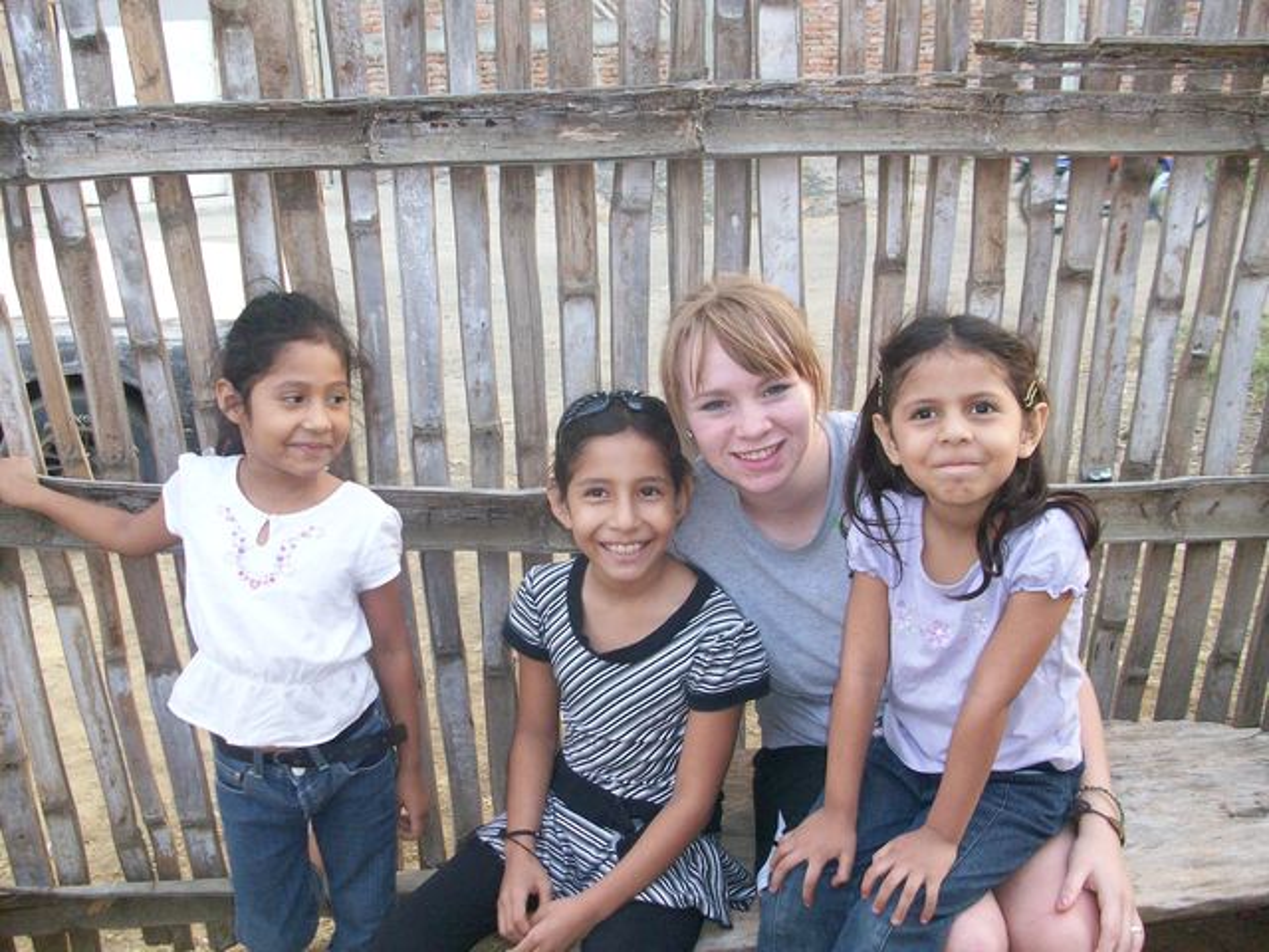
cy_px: 476
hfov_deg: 54.0
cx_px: 634
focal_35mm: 34
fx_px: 1246
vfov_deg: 41.8
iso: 160
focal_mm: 5.7
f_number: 2.8
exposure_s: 1/66.3
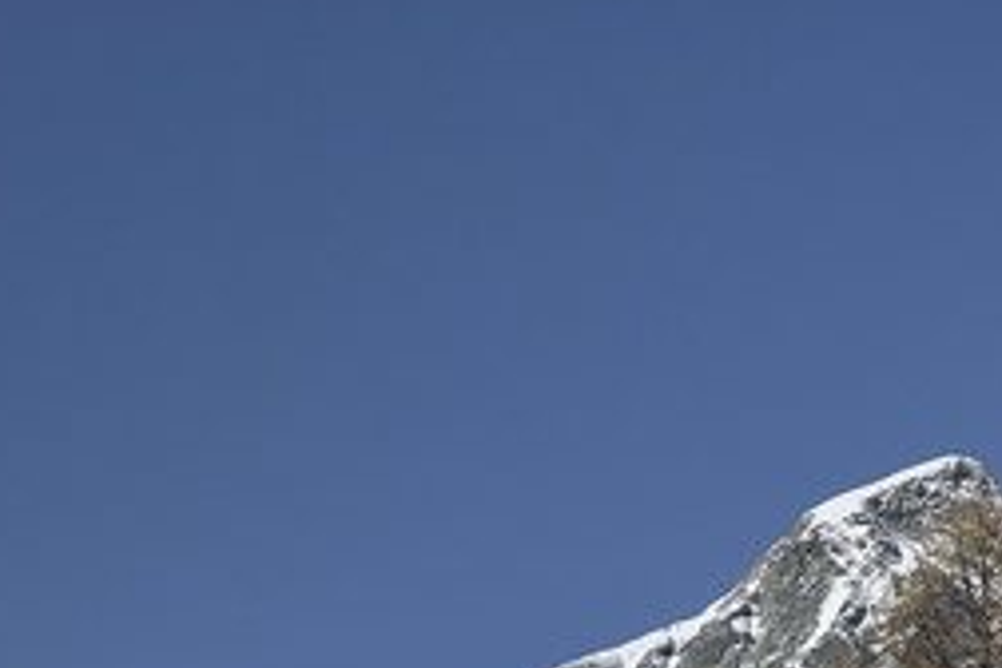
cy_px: 759
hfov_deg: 14.1
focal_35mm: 143
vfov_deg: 9.5
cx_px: 1074
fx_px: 3980
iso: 500
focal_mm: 40
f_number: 7.1
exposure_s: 1/1250
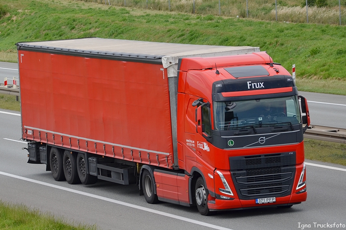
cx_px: 173
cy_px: 115
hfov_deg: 13.0
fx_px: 1513
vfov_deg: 8.7
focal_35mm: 158
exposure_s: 1/1000
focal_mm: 105
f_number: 5.6
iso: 180
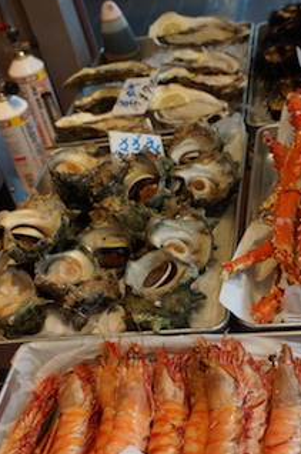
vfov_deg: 38.8
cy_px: 268
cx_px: 208
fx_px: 642
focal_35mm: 51
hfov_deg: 26.2
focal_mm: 18
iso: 400
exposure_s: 1/60
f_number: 4
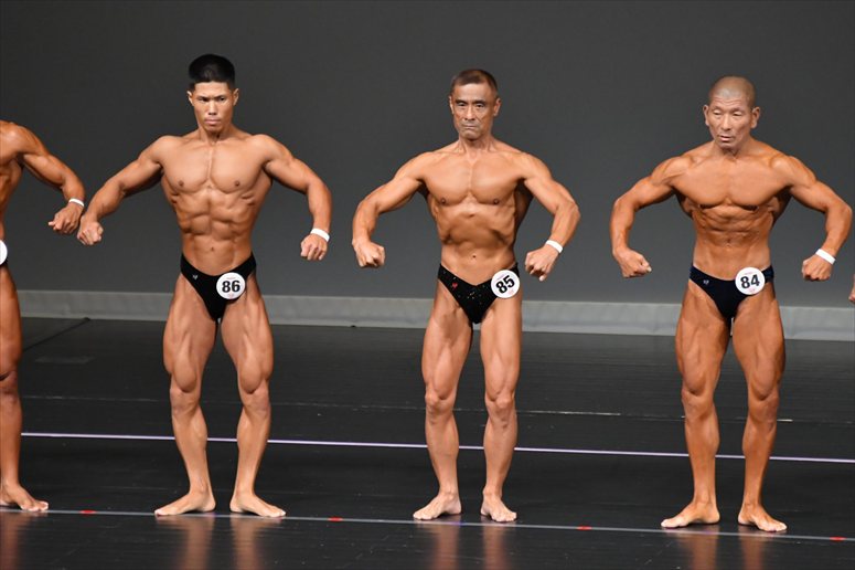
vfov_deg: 3.7
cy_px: 285
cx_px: 428
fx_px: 8902
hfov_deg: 5.5
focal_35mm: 375
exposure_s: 1/400
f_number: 5.6
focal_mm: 250
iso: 4000
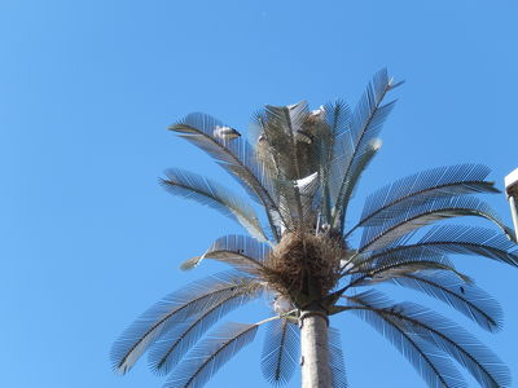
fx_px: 1422
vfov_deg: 15.6
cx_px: 259
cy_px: 194
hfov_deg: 20.7
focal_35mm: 95
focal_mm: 17
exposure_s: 1/320
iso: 125
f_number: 5.2
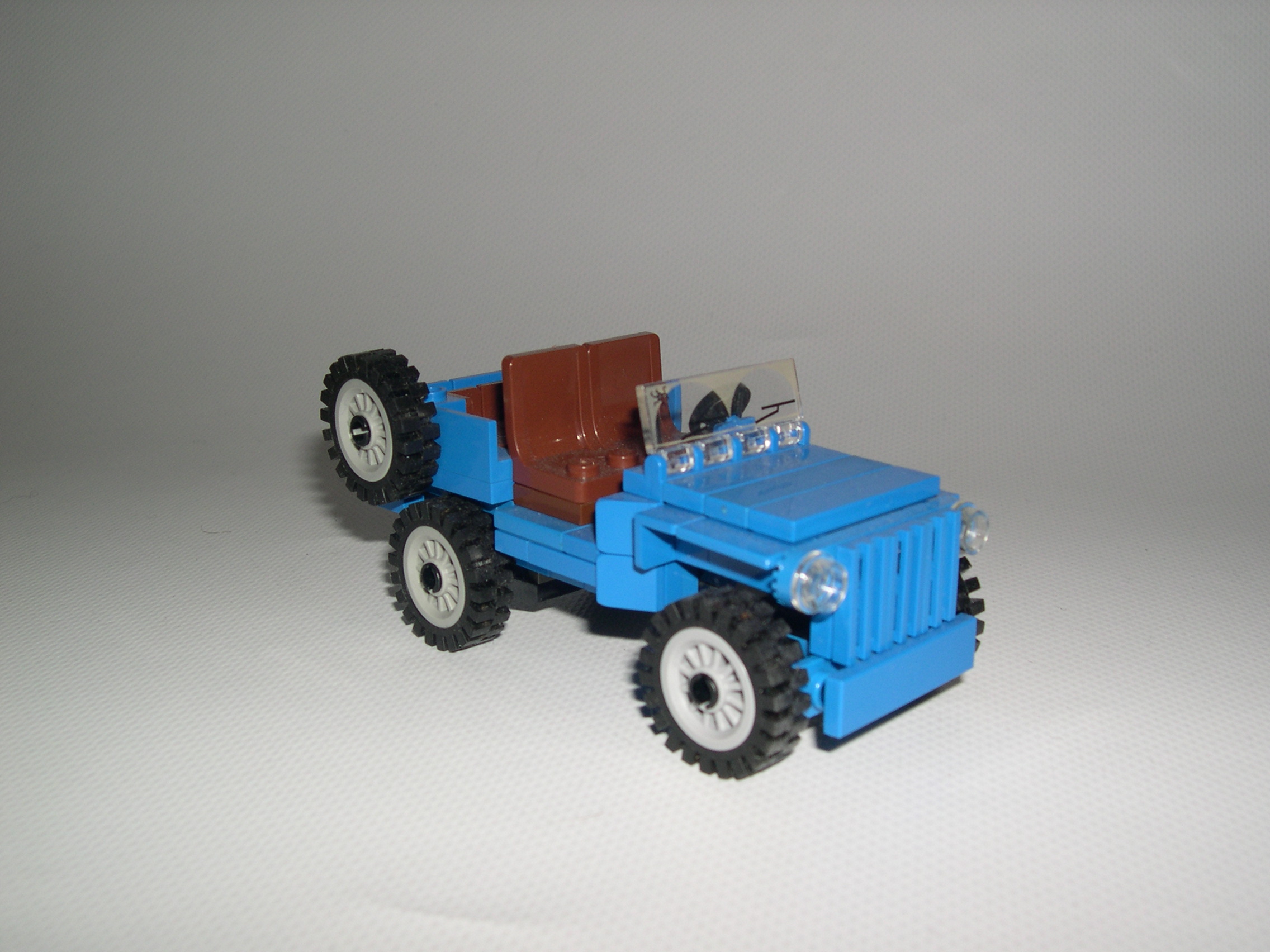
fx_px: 1394
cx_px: 635
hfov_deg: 49.0
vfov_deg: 37.7
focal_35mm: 38
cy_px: 476
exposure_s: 1/60
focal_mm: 8
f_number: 7.6
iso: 100
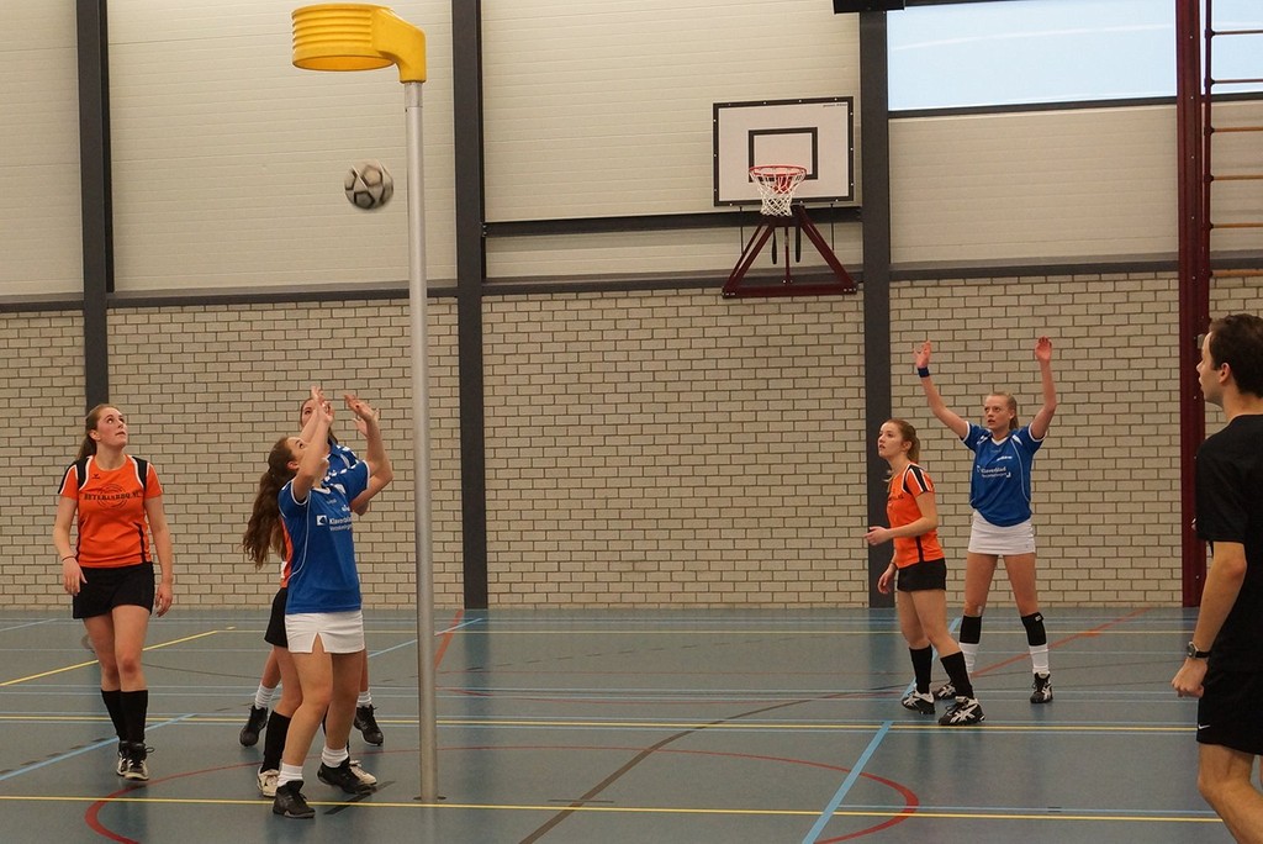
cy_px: 422
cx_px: 632
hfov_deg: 46.4
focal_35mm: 42
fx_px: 1474
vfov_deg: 31.9
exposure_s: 1/160
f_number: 3.5
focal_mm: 28
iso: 1000
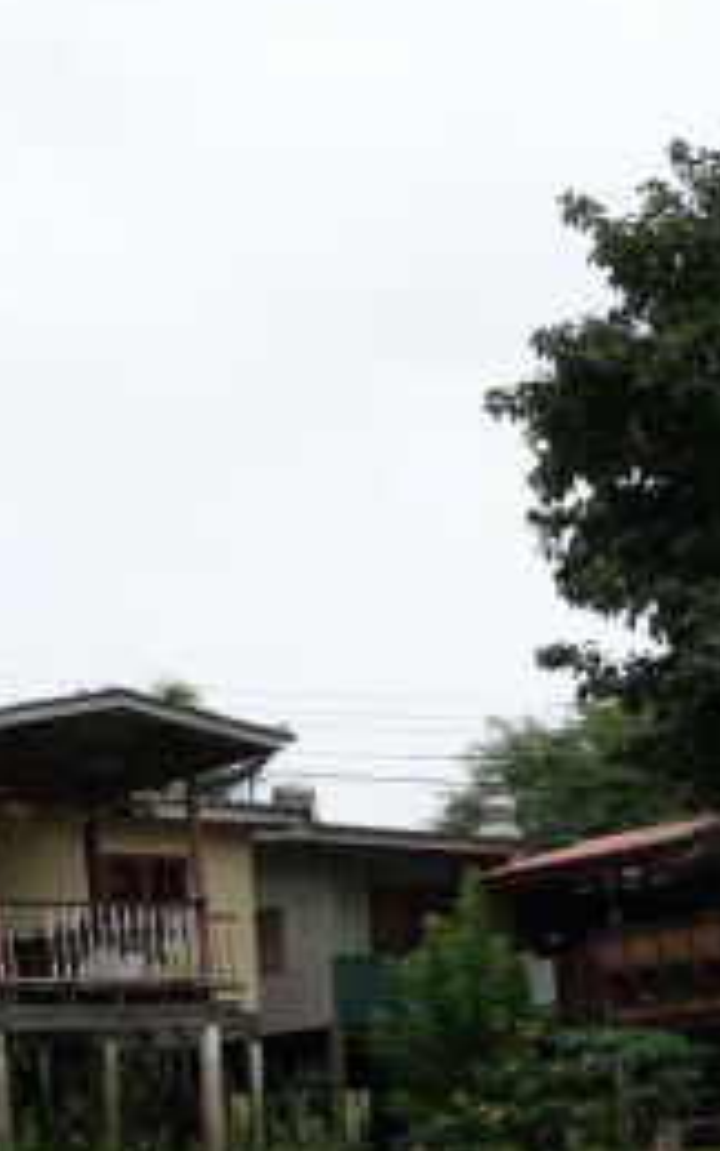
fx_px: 2761
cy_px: 1082
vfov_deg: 22.8
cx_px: 693
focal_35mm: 88
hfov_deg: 14.6
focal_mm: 10.4
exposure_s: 1/400
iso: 125
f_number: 5.6
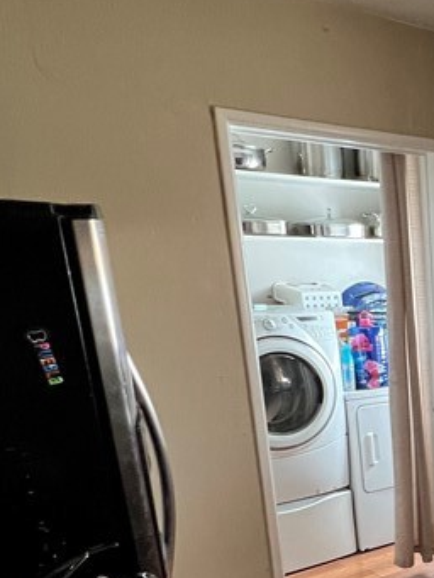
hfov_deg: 28.0
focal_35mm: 39
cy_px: 464
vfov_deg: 45.4
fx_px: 652
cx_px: 609
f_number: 1.8
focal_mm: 1.57
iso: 250
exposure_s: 1/65
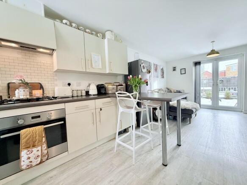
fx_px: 100
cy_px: 92
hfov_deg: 102.1
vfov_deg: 85.7
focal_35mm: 14
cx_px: 124
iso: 250
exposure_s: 1/100
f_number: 2.2
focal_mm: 2.22
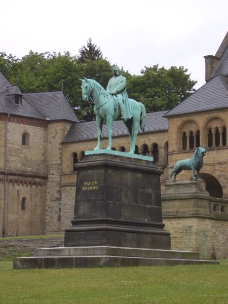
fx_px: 922
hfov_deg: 14.1
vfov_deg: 18.7
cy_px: 152
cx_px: 114
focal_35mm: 105
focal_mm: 17.4
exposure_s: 1/125
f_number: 4.8
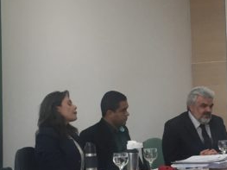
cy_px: 161
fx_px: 741
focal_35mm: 113
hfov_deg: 16.8
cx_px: 260
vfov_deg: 13.0
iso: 32
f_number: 2.2
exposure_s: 1/30
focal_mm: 4.15
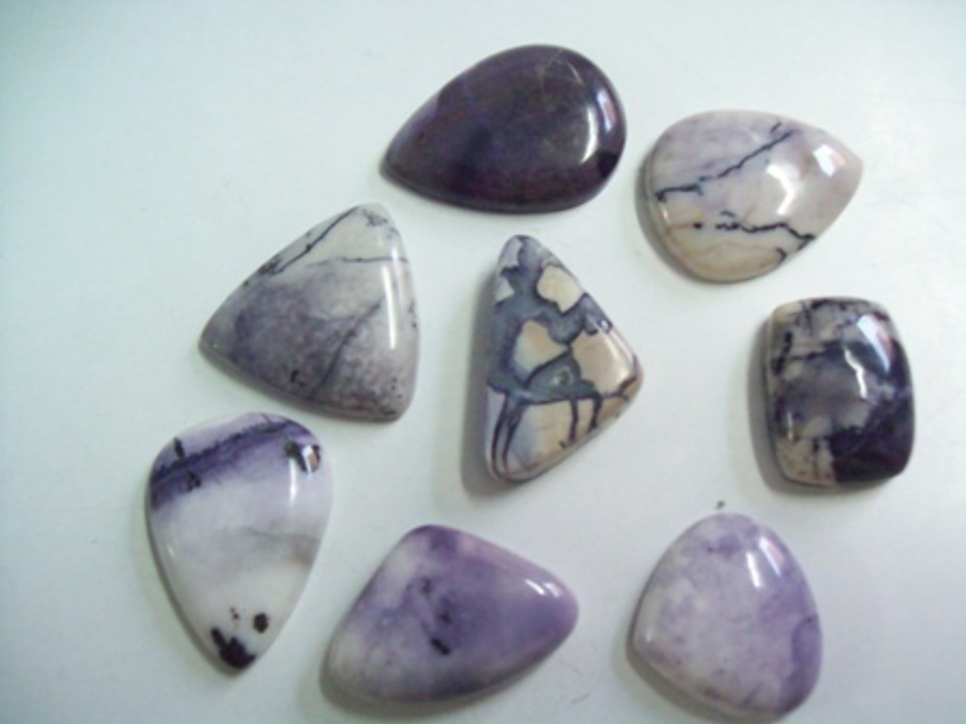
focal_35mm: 36
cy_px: 362
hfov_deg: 51.4
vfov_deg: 39.7
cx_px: 483
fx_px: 1005
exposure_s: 1/10.8
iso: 140
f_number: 2.7
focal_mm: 6
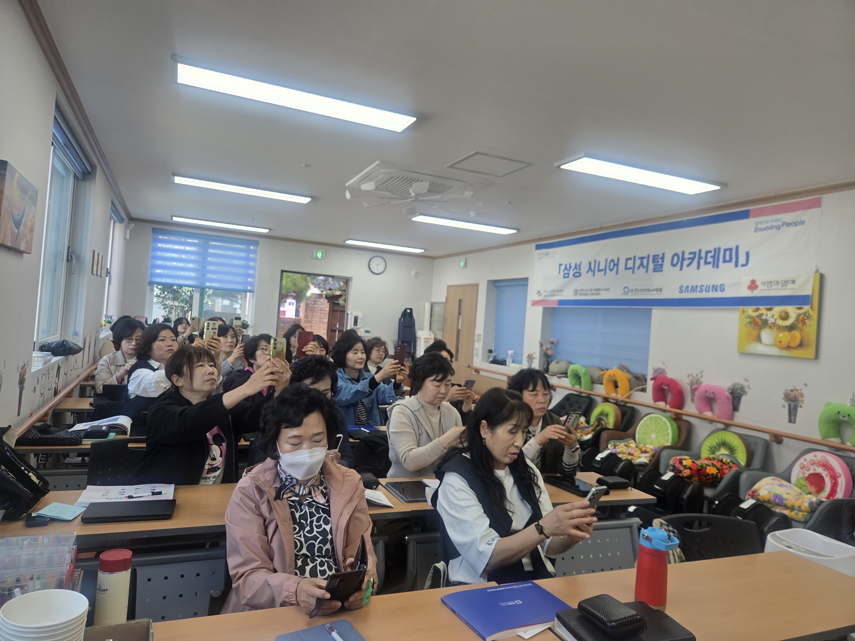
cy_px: 320
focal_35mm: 23
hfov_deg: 73.9
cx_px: 428
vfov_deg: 58.9
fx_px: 568
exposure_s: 1/120
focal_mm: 5.4
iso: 32
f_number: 1.8
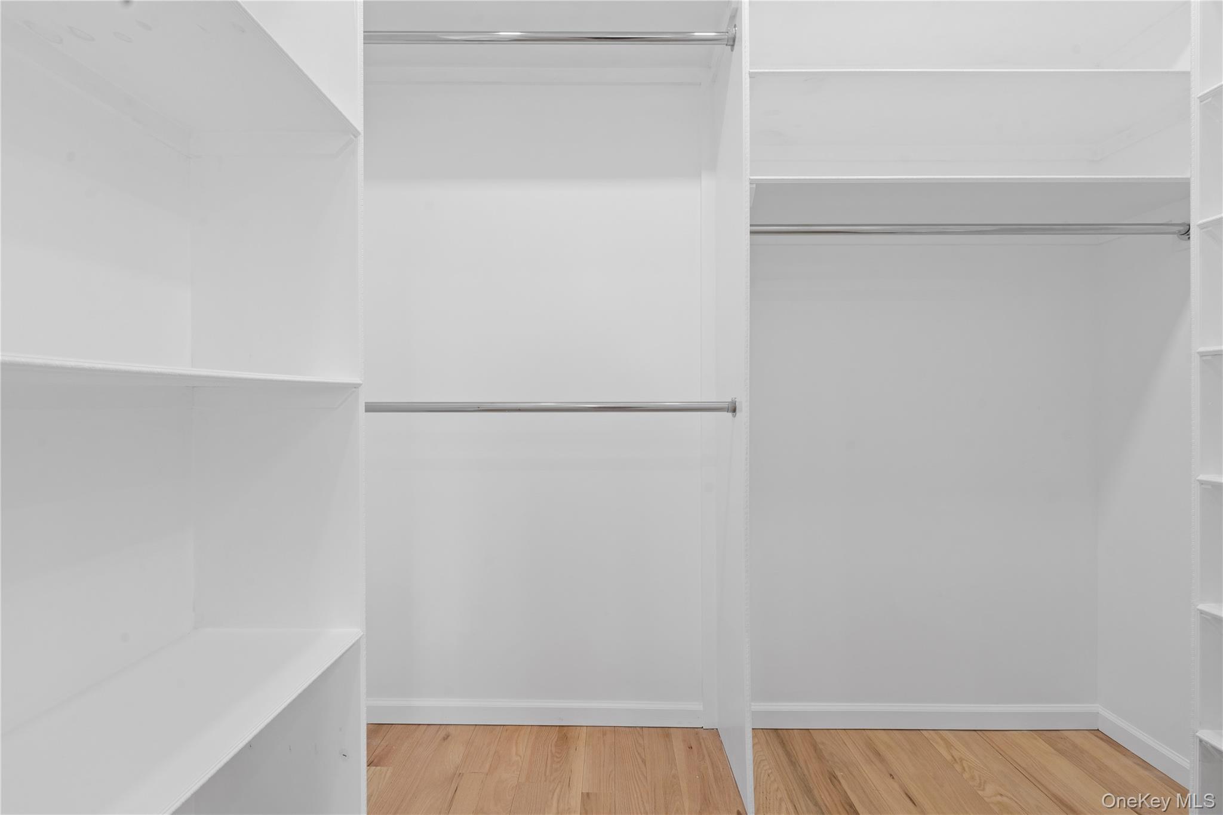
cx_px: 612
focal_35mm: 14
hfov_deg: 104.3
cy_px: 408
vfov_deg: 81.2
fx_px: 476
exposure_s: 1/5
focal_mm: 14
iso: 250
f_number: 10
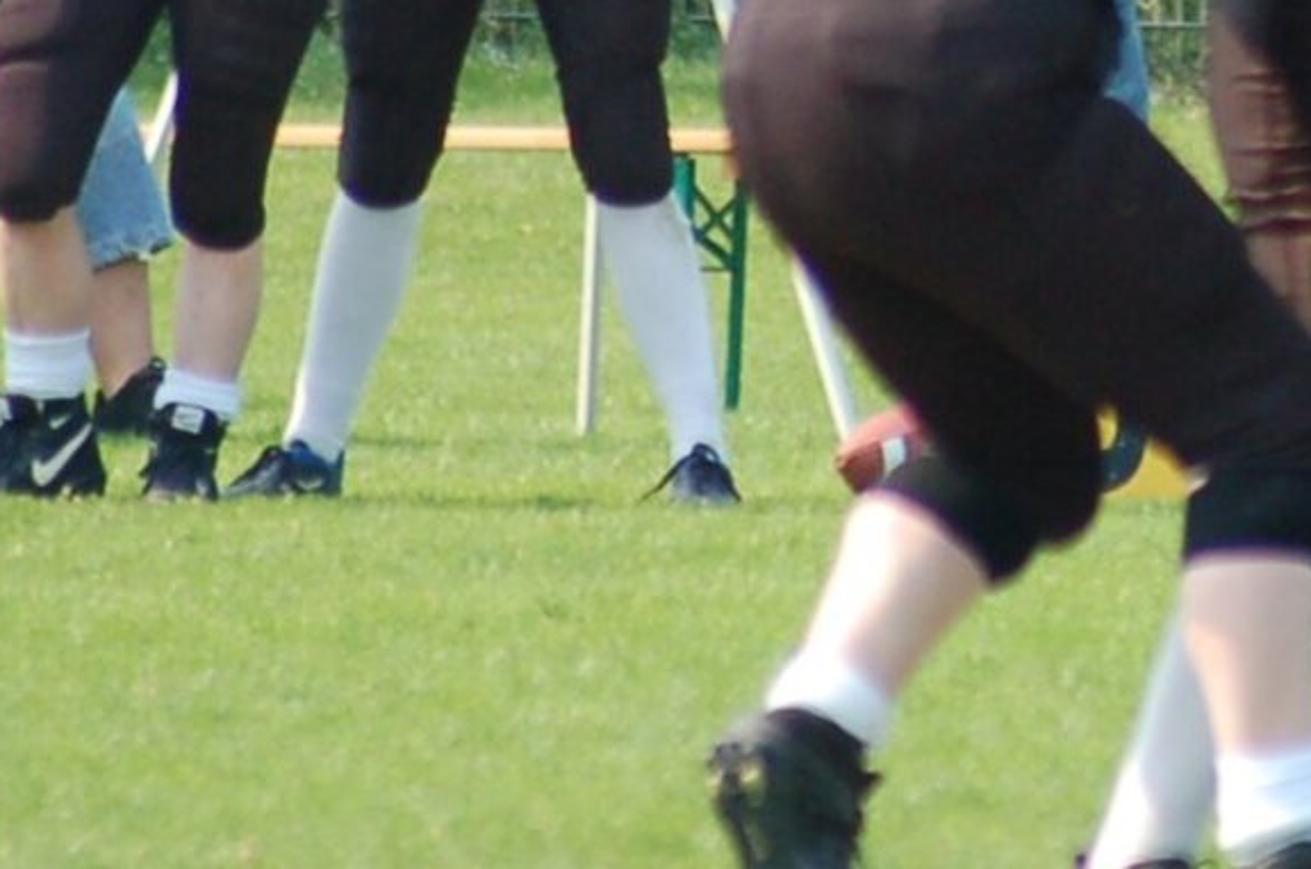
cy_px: -566
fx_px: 45808
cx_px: 1495
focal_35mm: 1260
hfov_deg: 1.6
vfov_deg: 1.1
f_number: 5.3
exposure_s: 1/800
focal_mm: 220
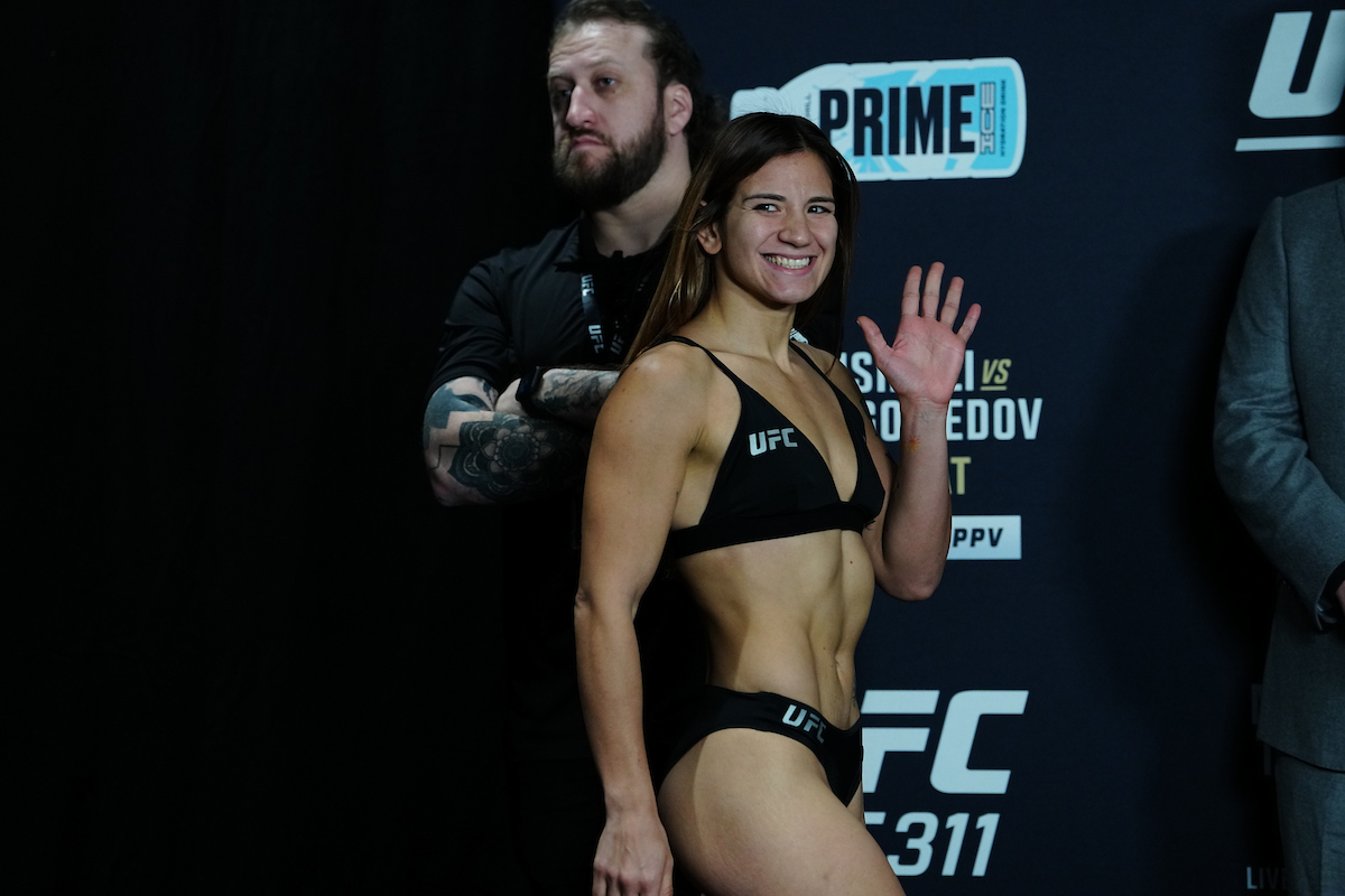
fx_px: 6052
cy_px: 448
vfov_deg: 8.5
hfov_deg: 12.7
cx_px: 672
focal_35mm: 162
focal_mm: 162
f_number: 3.5
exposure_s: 1/400
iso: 2500
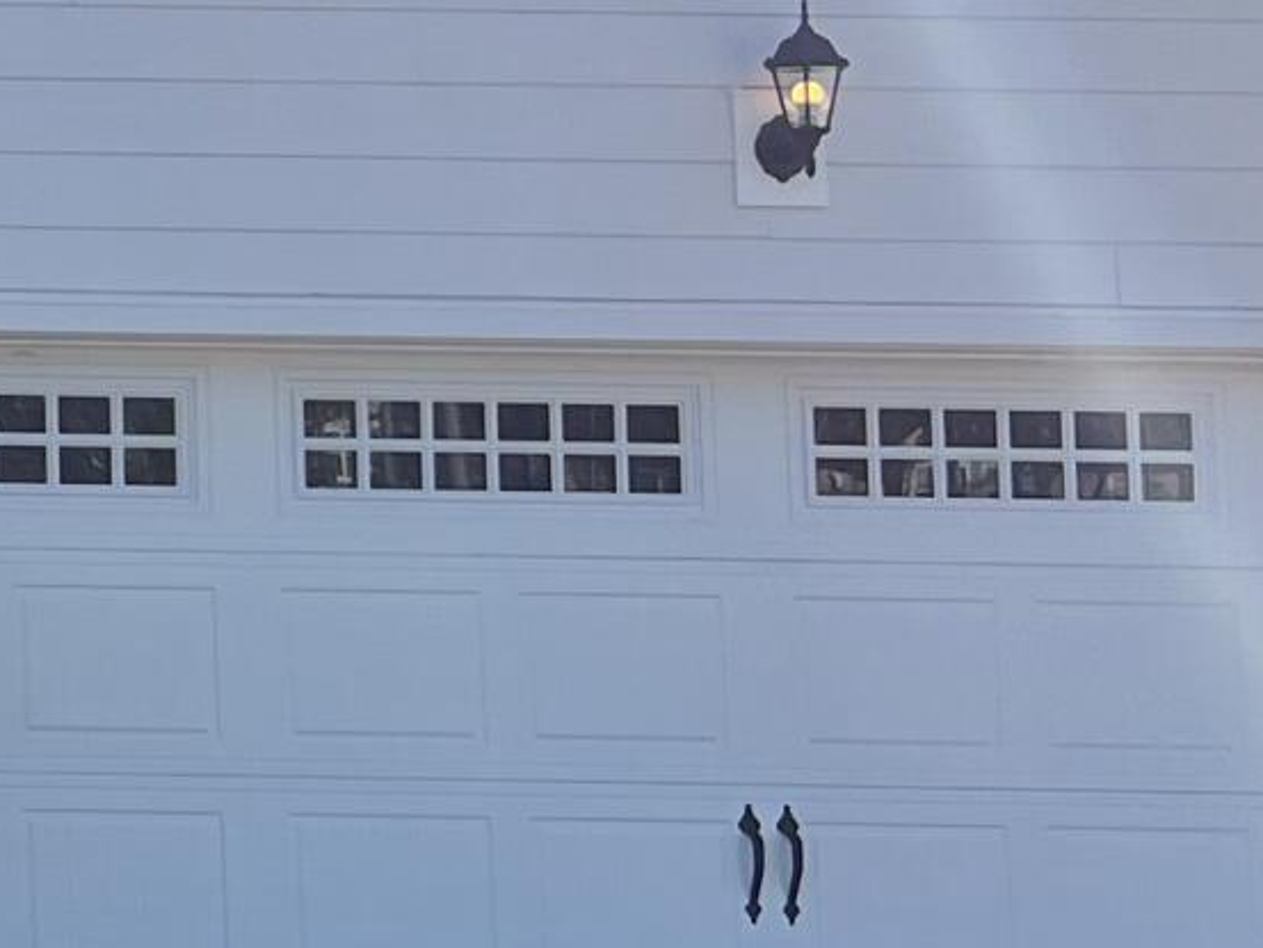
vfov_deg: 10.5
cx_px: -1866
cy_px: 66
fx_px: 5146
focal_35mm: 141
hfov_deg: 11.4
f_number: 1.5
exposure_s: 1/3165
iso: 50
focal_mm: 5.7
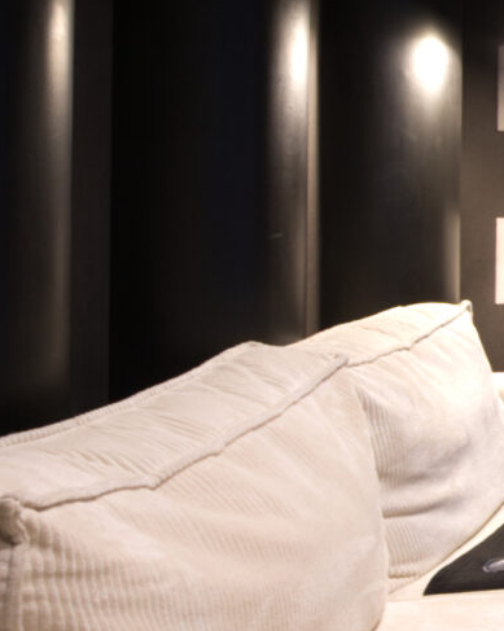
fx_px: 1288
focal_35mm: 69
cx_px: 1384
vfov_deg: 27.2
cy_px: 159
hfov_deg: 12.7
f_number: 8
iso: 400
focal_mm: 14
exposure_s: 1/2
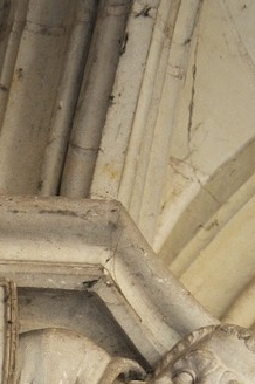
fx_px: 2491
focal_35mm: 234
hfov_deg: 5.8
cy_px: 858
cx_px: -29
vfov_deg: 8.2
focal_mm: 48
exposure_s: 1/60
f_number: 2.8
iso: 200
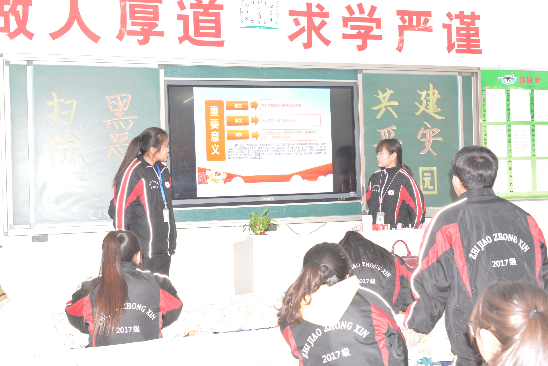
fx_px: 685
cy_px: 183
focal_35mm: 45
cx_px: 274
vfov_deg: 29.9
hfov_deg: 43.6
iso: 6400
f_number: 8
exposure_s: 1/60
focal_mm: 45
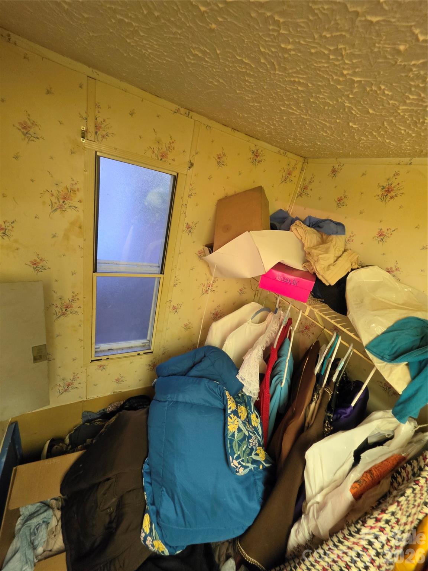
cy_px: 286
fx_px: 214
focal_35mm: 13
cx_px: 214
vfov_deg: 106.2
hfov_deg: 89.9
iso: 500
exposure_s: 1/60
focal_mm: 2.2
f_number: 1.9
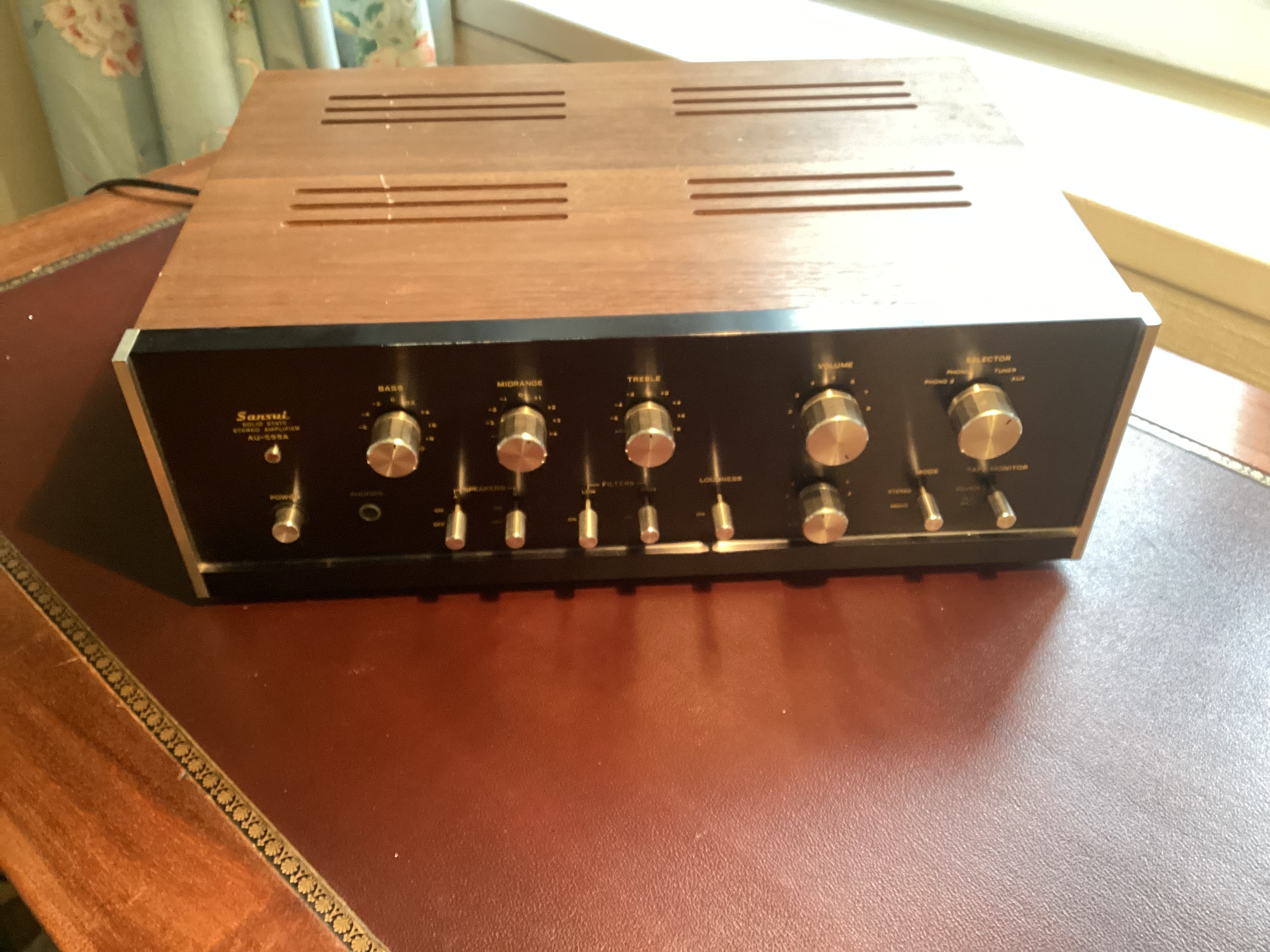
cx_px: 635
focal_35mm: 31
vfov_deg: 45.4
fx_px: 1137
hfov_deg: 58.4
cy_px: 476
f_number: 2.4
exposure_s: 1/60
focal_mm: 3.3
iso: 200
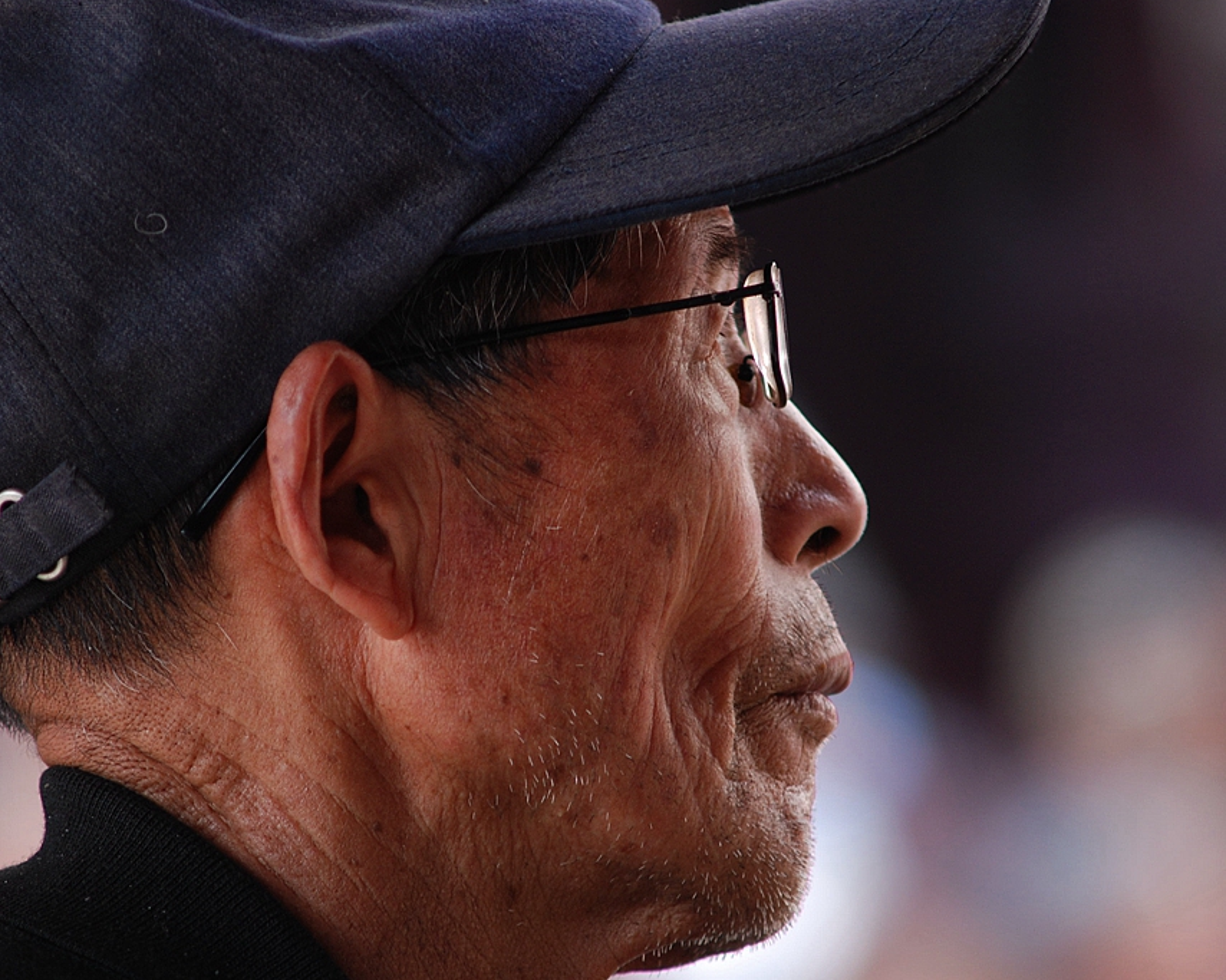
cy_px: 490
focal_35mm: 355
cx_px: 614
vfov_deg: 4.4
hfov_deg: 5.4
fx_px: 12880
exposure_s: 1/160
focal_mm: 210
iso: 200
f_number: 4
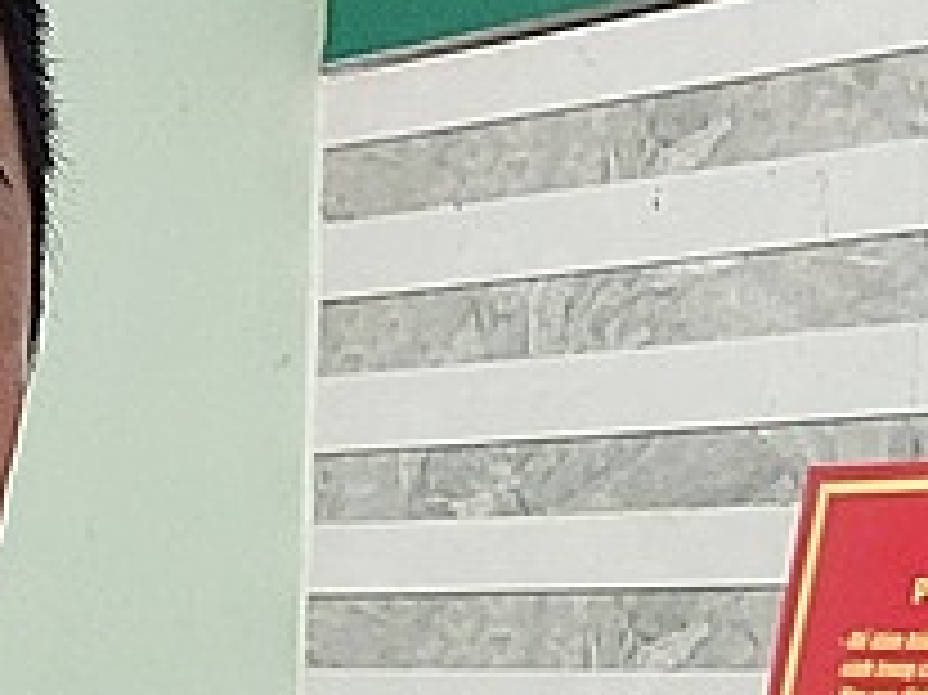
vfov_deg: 9.8
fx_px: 3885
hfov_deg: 13.6
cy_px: 1134
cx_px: 637
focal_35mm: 145
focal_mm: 5.23
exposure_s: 1/120
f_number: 1.8
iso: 250
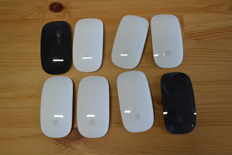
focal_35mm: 39
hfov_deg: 49.5
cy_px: 78
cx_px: 116
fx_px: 251
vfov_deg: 34.2
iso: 400
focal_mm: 26
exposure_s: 1/50
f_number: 4.2
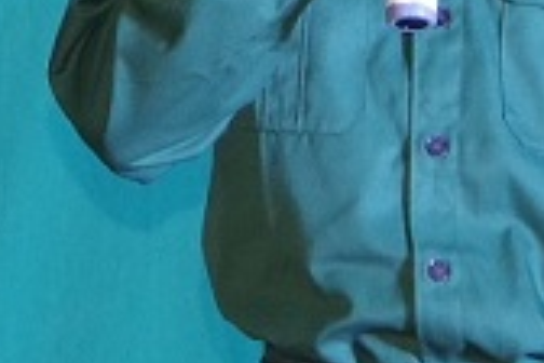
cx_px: -121
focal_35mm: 608
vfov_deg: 2.2
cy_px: -494
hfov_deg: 3.4
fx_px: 9187
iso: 1600
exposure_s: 1/100
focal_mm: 53
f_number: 5
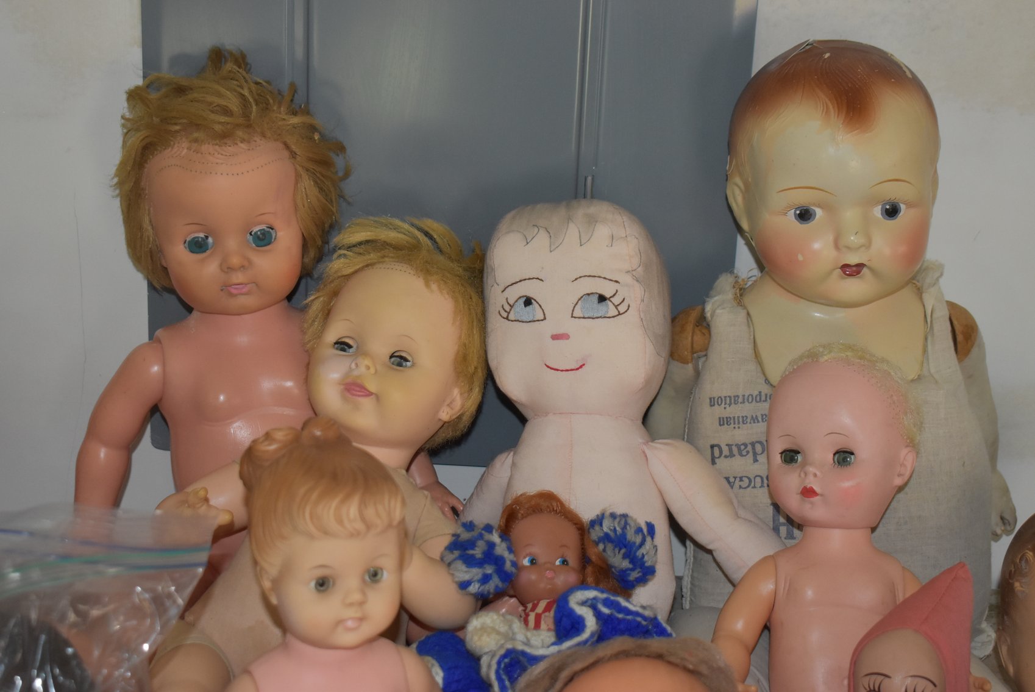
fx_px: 1813
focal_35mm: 63
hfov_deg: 31.9
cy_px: 346
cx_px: 518
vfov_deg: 21.6
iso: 1600
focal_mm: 42
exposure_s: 1/125
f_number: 5
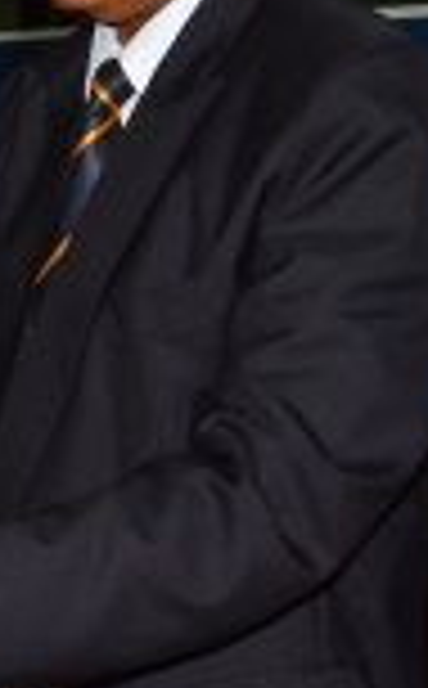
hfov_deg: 8.9
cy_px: 391
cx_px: -185
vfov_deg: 14.5
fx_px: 2700
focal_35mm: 144
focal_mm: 24
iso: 400
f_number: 5.6
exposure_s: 1/30
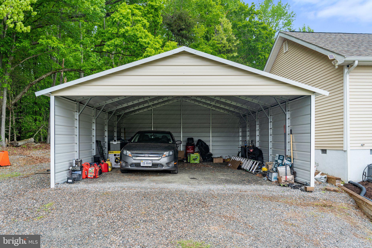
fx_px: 248
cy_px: 124
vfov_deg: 53.1
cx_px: 186
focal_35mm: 24
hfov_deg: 73.7
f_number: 7.1
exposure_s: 1/100
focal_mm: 24
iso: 320
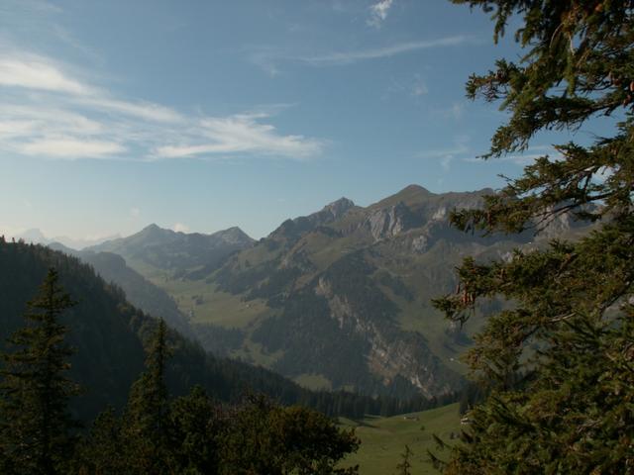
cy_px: 238
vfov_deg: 40.7
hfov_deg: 52.6
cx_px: 317
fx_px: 641
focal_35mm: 35
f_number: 4.5
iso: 50
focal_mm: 5.86
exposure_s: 1/640
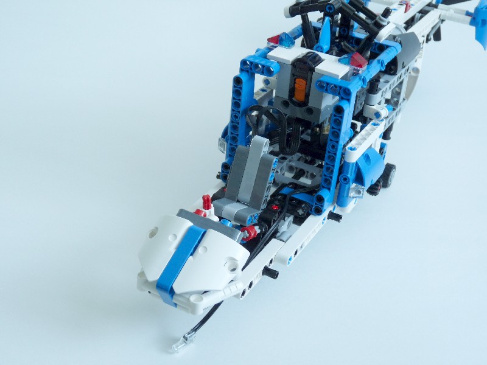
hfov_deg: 34.9
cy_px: 182
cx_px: 244
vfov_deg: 26.6
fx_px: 774
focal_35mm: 55
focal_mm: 9.8
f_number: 3.6
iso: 100
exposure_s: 1/3.2
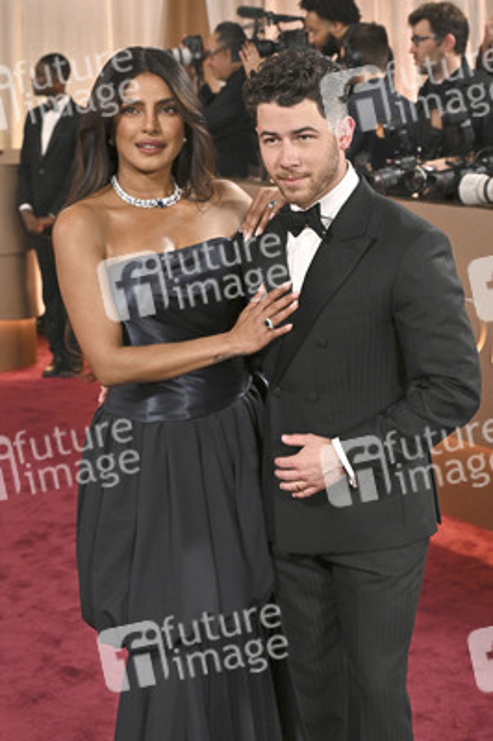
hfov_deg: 24.6
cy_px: 370
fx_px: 1132
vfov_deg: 36.3
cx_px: 246
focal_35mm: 55
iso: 2500
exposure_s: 1/320
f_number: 5.6
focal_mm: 55
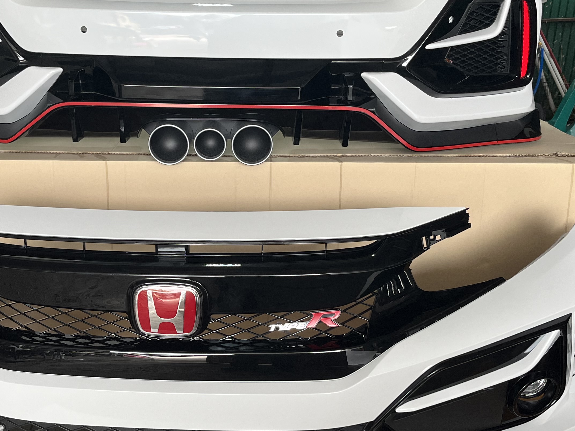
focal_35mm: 49
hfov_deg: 38.7
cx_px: 223
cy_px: 215
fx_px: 814
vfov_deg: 29.7
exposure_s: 1/121
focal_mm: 5.1
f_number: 1.6
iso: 100
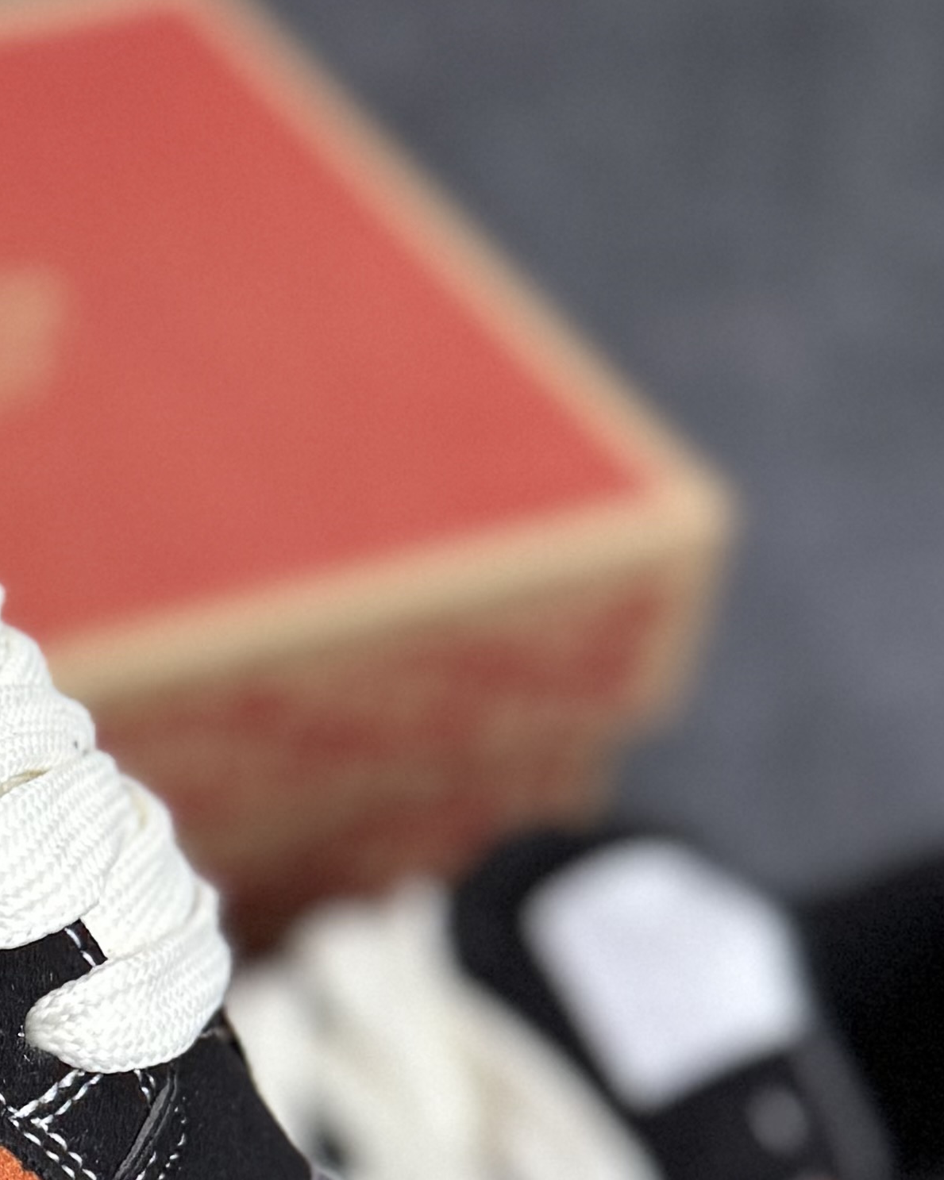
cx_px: -283
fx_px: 3144
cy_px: 932
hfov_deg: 16.2
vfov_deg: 21.0
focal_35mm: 90
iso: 640
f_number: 1.78
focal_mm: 6.76
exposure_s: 1/50
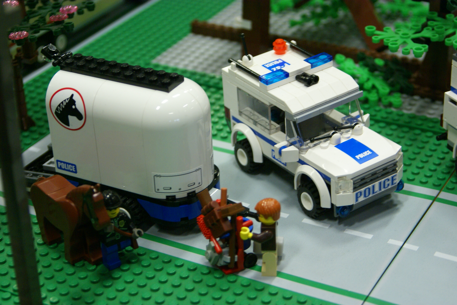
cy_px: 152
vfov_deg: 18.2
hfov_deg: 27.0
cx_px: 228
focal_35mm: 75
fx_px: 953
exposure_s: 1/20
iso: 400
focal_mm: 50
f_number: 5
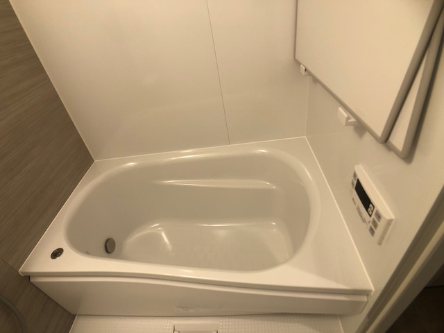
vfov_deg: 49.7
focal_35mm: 28
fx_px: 359
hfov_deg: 63.4
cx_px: 222
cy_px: 166
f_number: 1.8
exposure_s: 1/17
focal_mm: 3.99
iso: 50
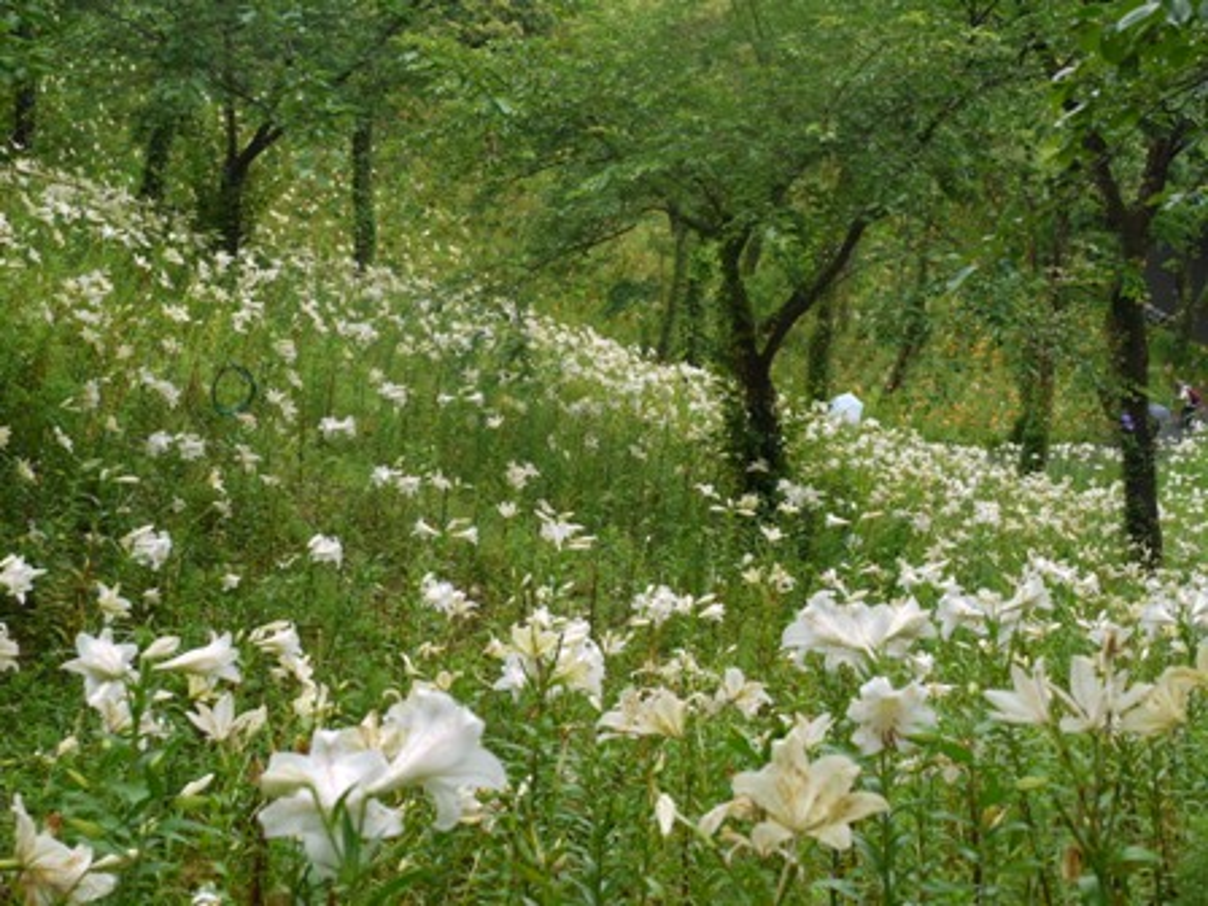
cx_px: 604
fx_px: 1605
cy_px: 453
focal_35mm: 46
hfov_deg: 41.2
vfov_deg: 31.5
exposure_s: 1/100
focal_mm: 23
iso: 100
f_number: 4.8
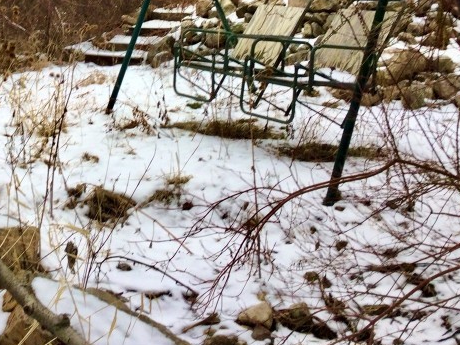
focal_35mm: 69
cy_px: -17
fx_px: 917
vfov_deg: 20.5
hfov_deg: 27.4
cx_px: 71
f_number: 2.4
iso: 25
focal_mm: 3.3
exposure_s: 1/120
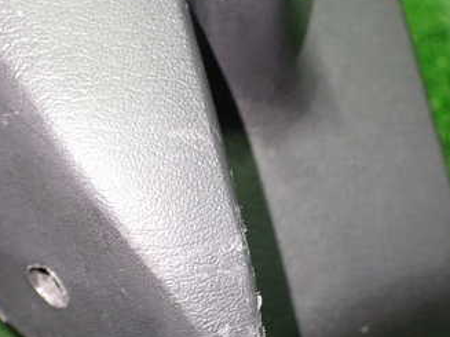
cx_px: 246
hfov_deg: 34.9
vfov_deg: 26.2
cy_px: 256
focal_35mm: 55
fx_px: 715
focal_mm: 5.4
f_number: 2.3
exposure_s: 1/40
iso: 800
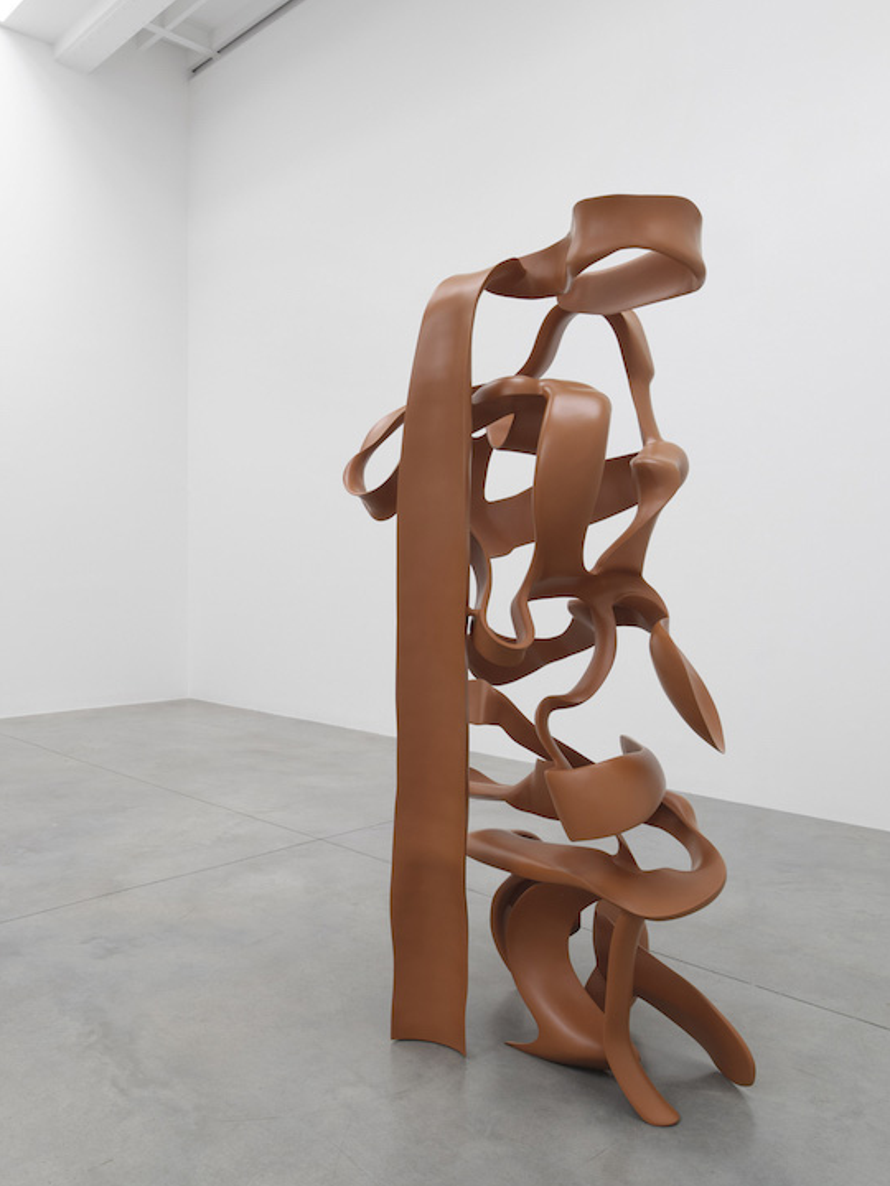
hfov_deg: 52.3
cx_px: 214
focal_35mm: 25
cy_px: 614
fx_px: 857
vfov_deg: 69.4
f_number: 11
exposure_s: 1/5
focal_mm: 23
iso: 200
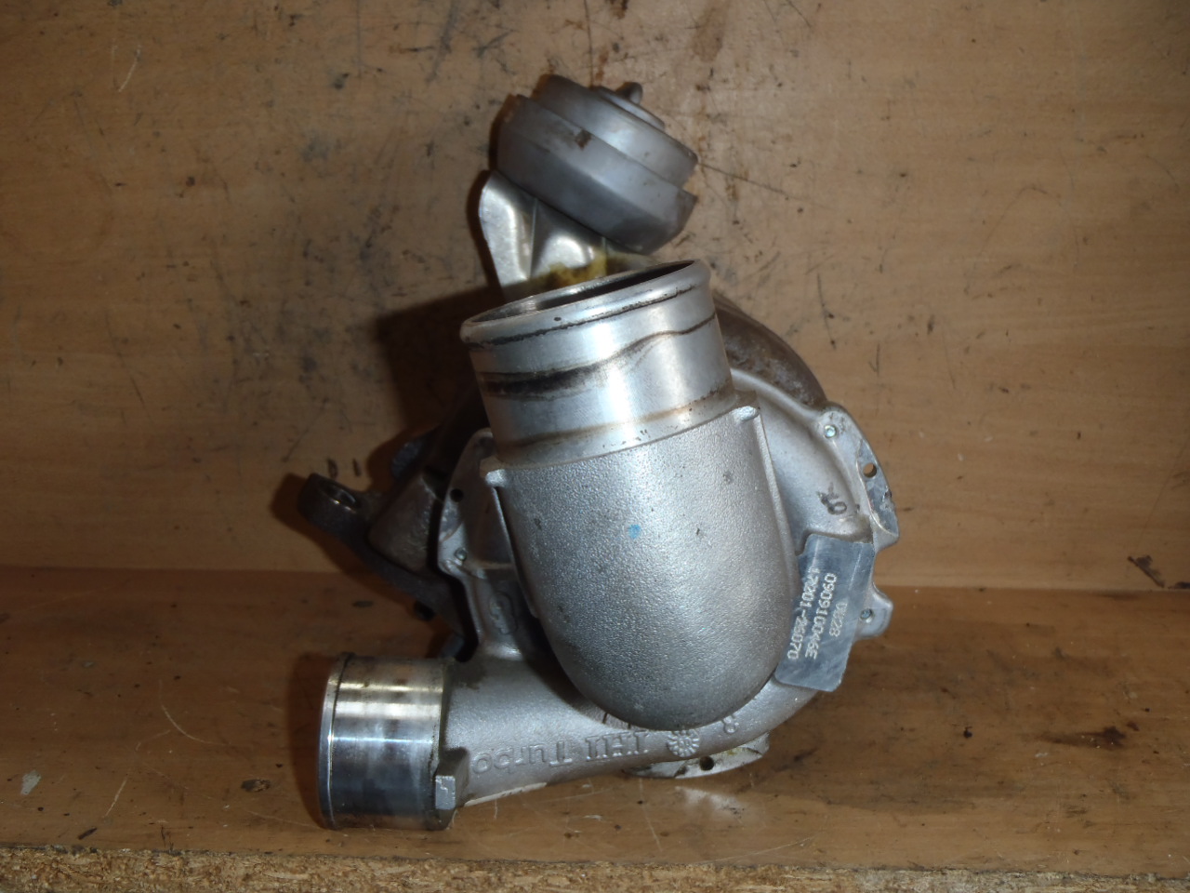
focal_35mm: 38
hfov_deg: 49.0
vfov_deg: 37.7
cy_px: 446
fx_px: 1306
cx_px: 595
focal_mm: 6.83
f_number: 4.6
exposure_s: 1/40
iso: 100
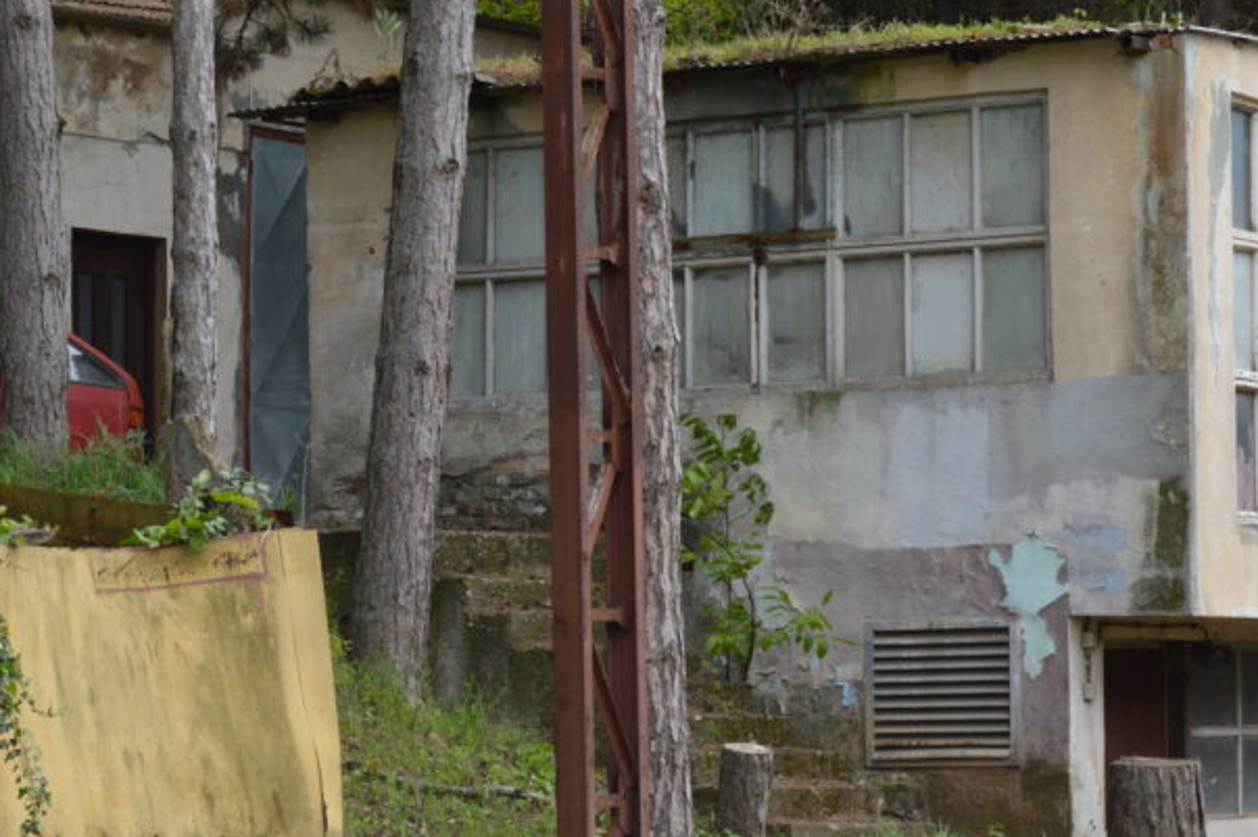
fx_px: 4356
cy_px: 453
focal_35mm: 125
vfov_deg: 11.0
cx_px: 776
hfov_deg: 16.4
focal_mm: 55
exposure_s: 1/500
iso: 800
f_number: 11
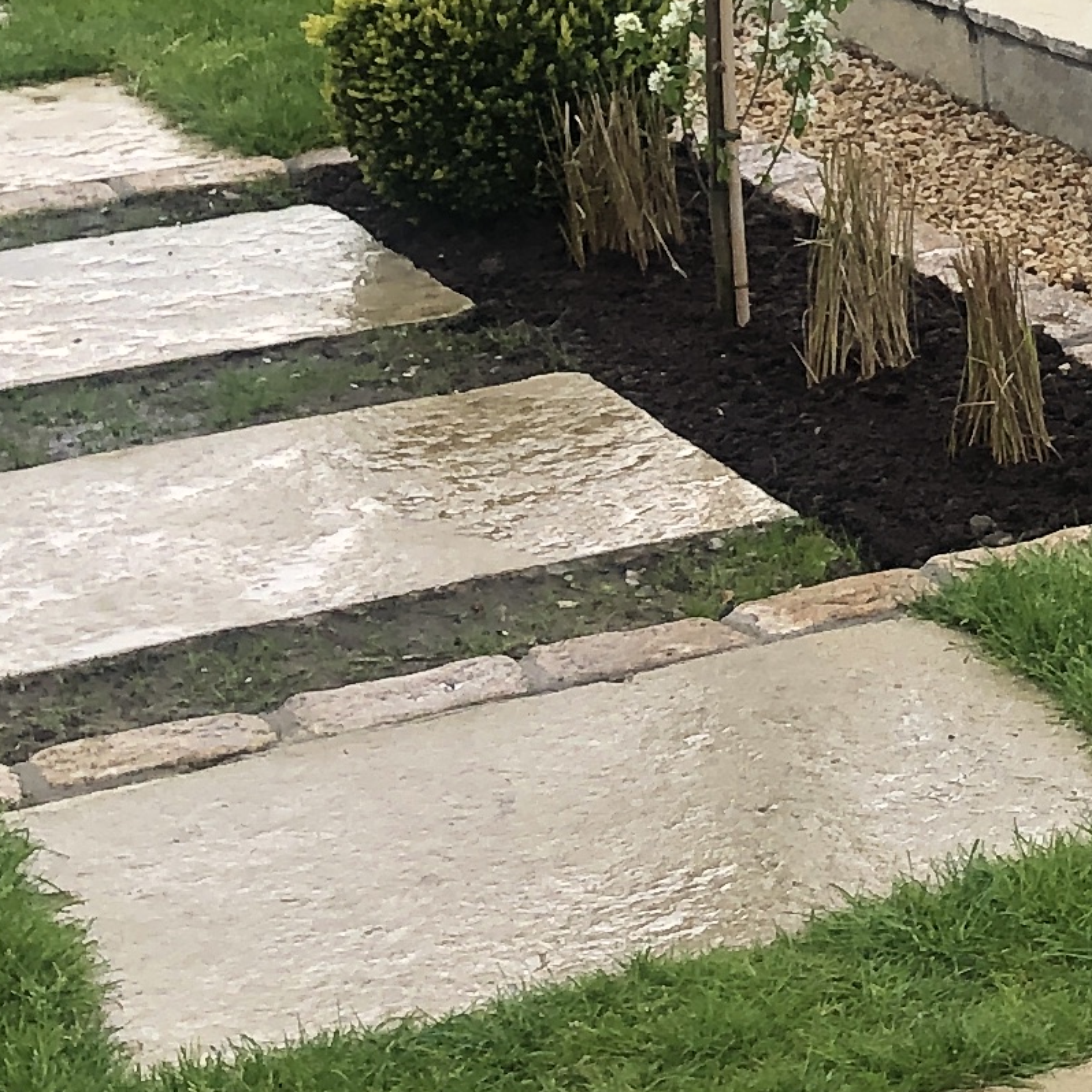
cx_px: 1757
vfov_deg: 13.5
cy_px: -307
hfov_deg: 13.0
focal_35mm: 125
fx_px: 4461
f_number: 1.8
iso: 20
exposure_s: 1/349
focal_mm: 3.99
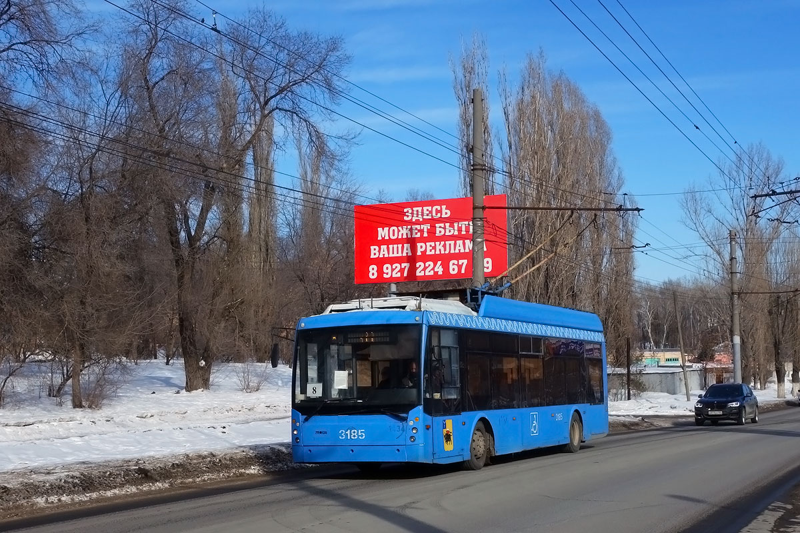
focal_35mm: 33
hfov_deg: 57.2
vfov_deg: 40.0
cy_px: 266
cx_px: 400
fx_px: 733
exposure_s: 1/500
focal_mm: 12.32
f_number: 8
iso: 125
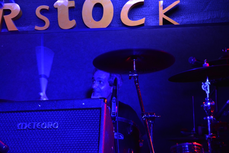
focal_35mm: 82
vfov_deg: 16.5
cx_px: 114
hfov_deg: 24.6
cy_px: 76
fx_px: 525
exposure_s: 1/20
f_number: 5.6
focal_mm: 55
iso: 1000
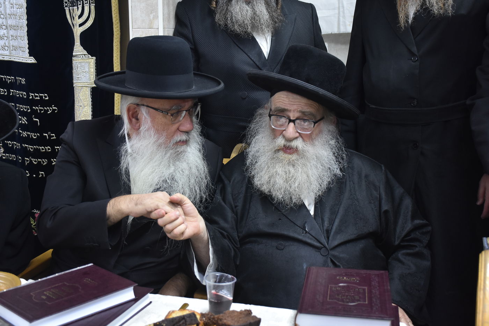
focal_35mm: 48
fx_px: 652
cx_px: 244
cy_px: 163
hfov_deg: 41.1
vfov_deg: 28.1
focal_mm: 32
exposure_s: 1/60
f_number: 5.6
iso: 1250
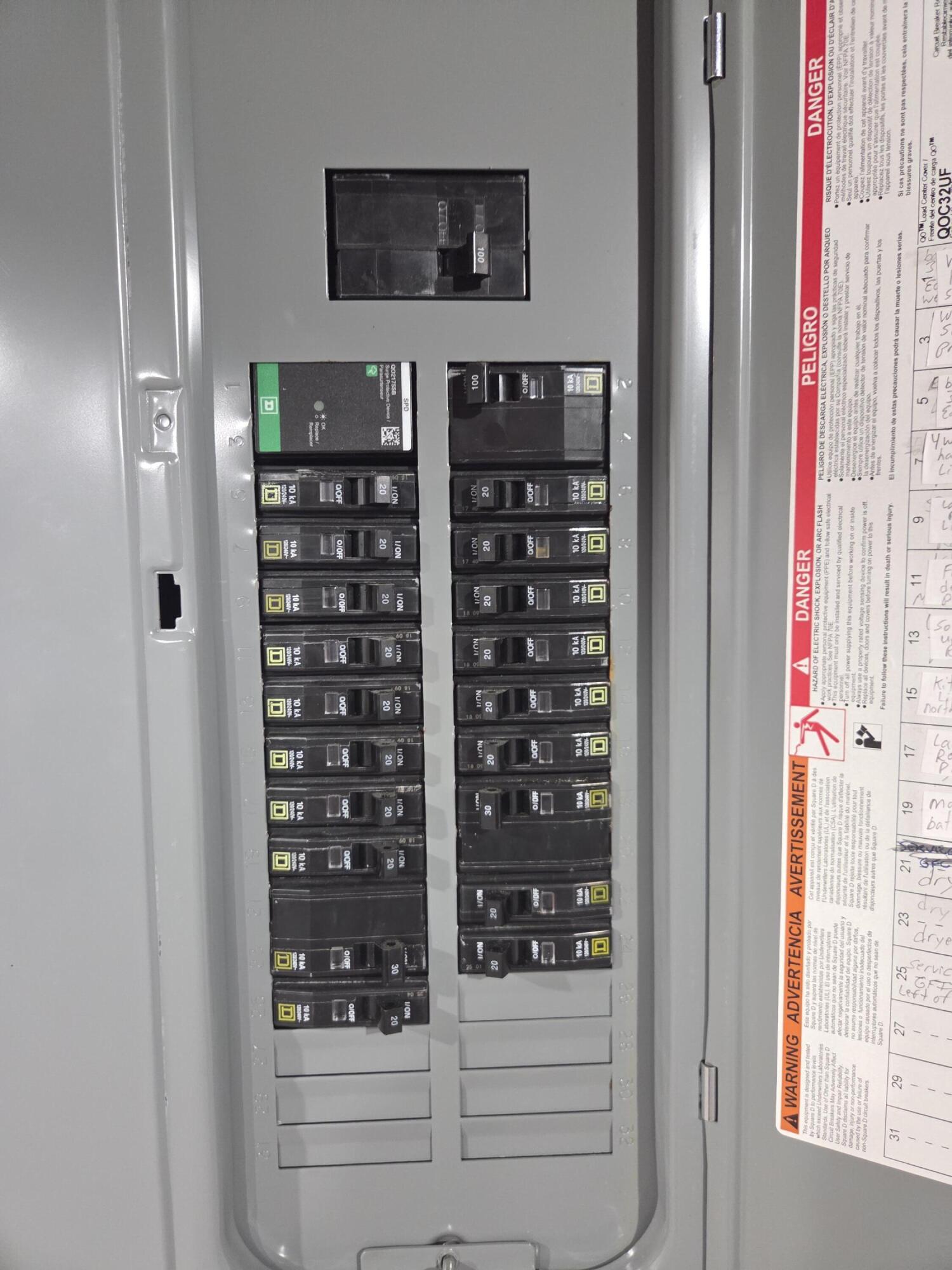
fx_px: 843
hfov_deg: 58.9
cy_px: 635
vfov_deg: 73.9
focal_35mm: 23
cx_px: 476
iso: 1250
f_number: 1.8
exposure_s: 1/120
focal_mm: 5.4
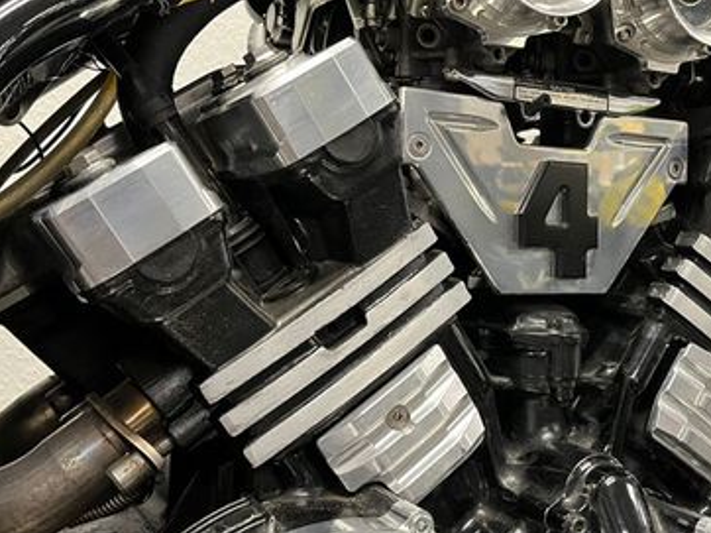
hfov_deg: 40.5
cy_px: 218
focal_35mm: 46
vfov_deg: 31.4
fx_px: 944
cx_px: 501
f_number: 1.6
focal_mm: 5.1
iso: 320
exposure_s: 1/50
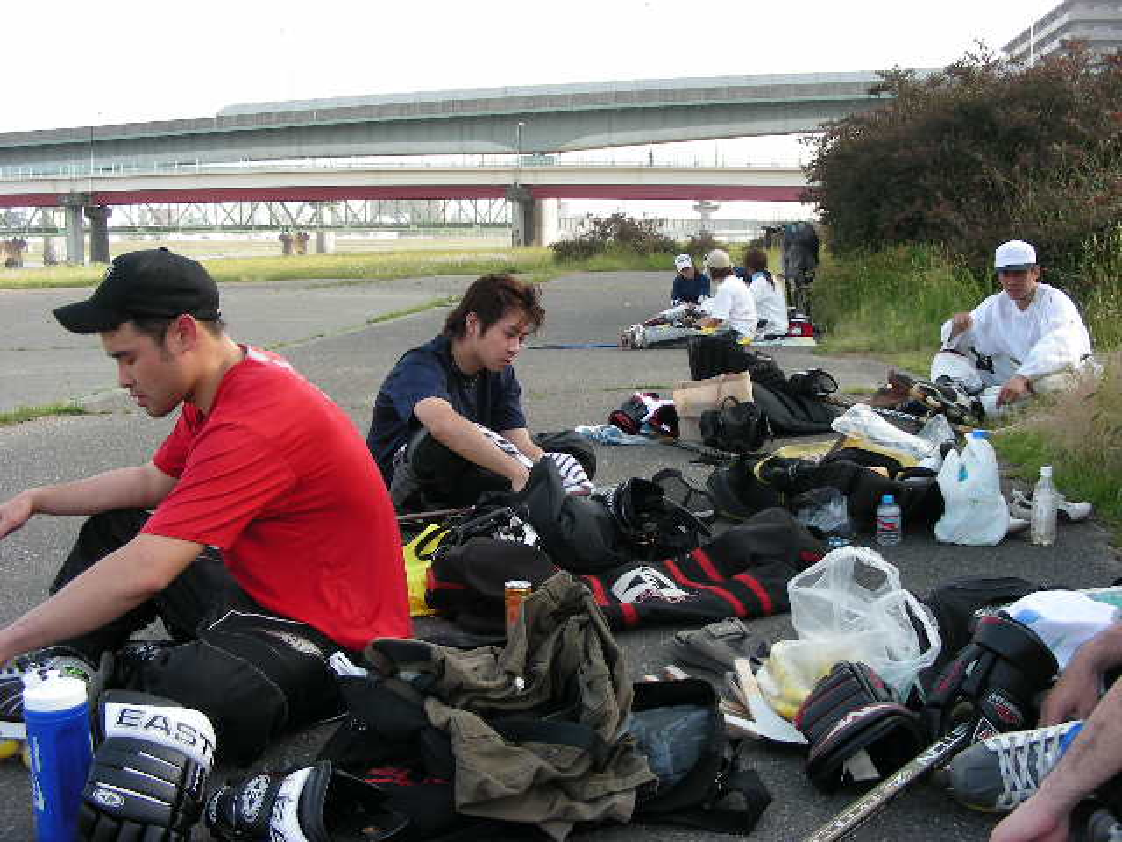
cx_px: 561
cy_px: 421
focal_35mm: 38
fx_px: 1232
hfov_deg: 49.0
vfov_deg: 37.7
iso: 50
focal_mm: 6.3
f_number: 3.5
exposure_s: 1/96.8
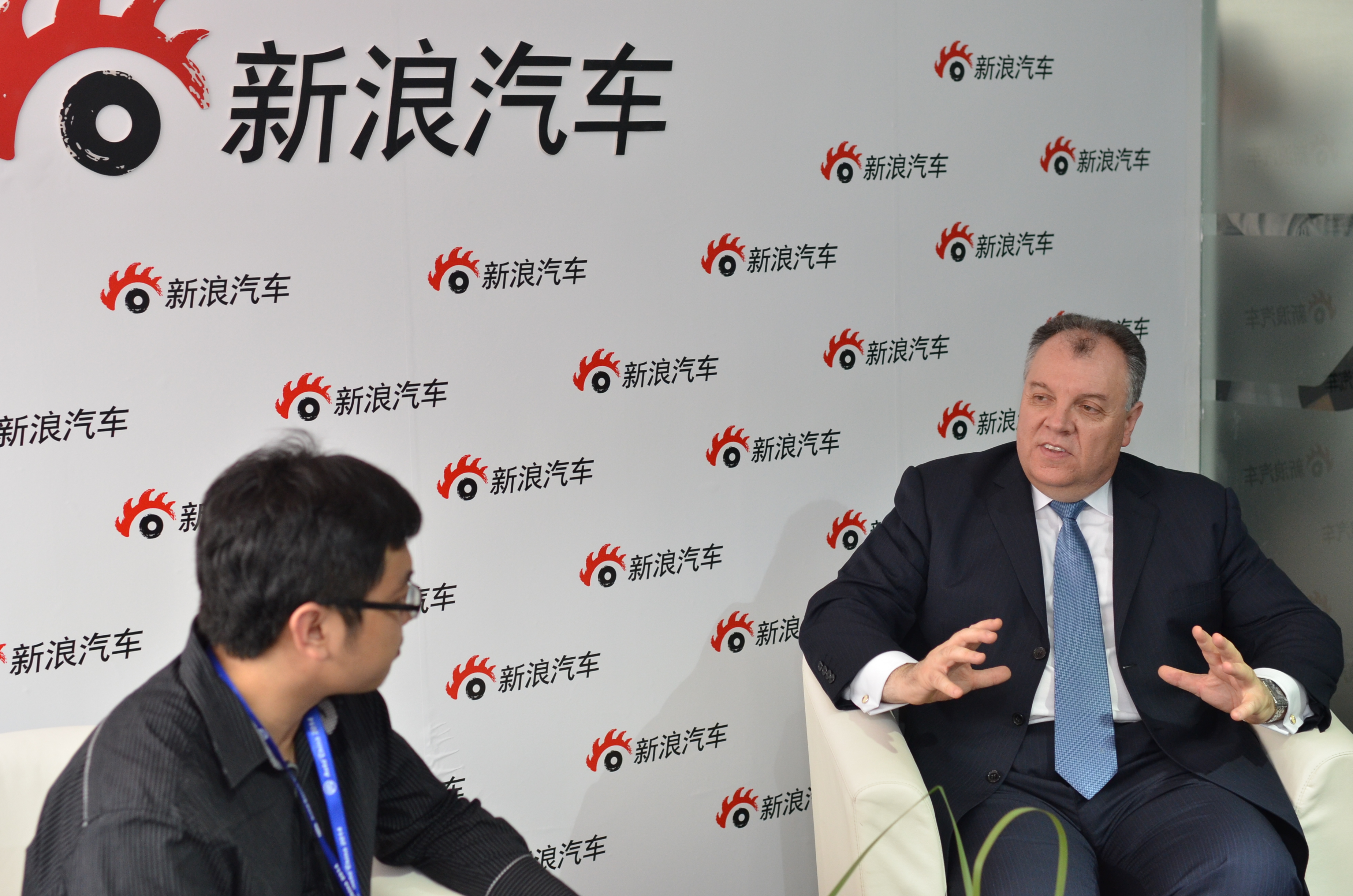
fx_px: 1969
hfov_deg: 37.9
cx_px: 676
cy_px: 448
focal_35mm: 52
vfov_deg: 25.6
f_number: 2.8
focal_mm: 35
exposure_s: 1/200
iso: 800
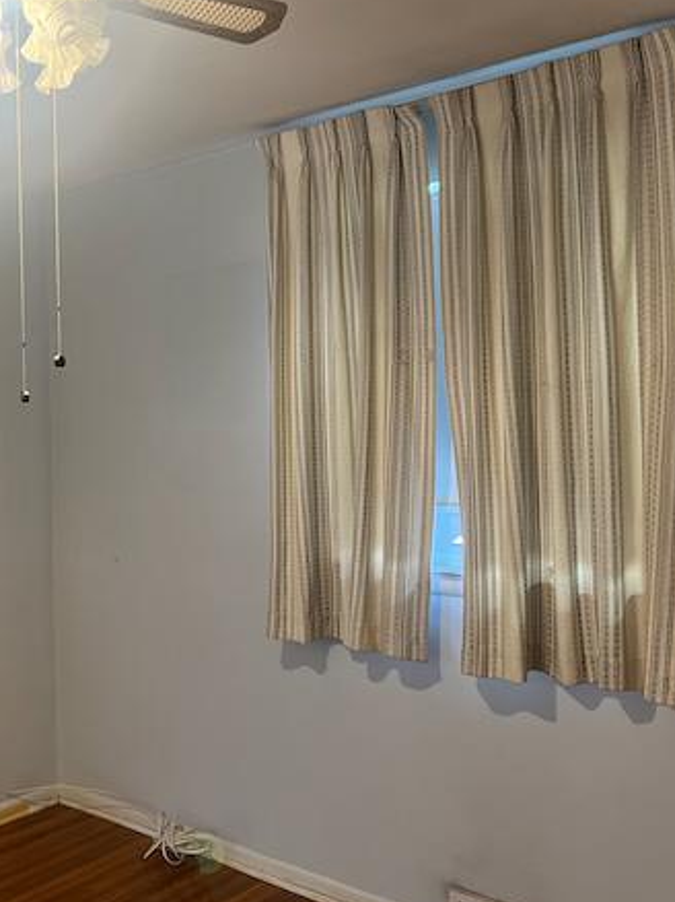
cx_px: 82
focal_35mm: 38
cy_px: 430
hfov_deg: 35.7
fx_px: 989
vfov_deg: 49.0
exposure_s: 1/60
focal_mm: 5.7
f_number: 1.5
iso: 200
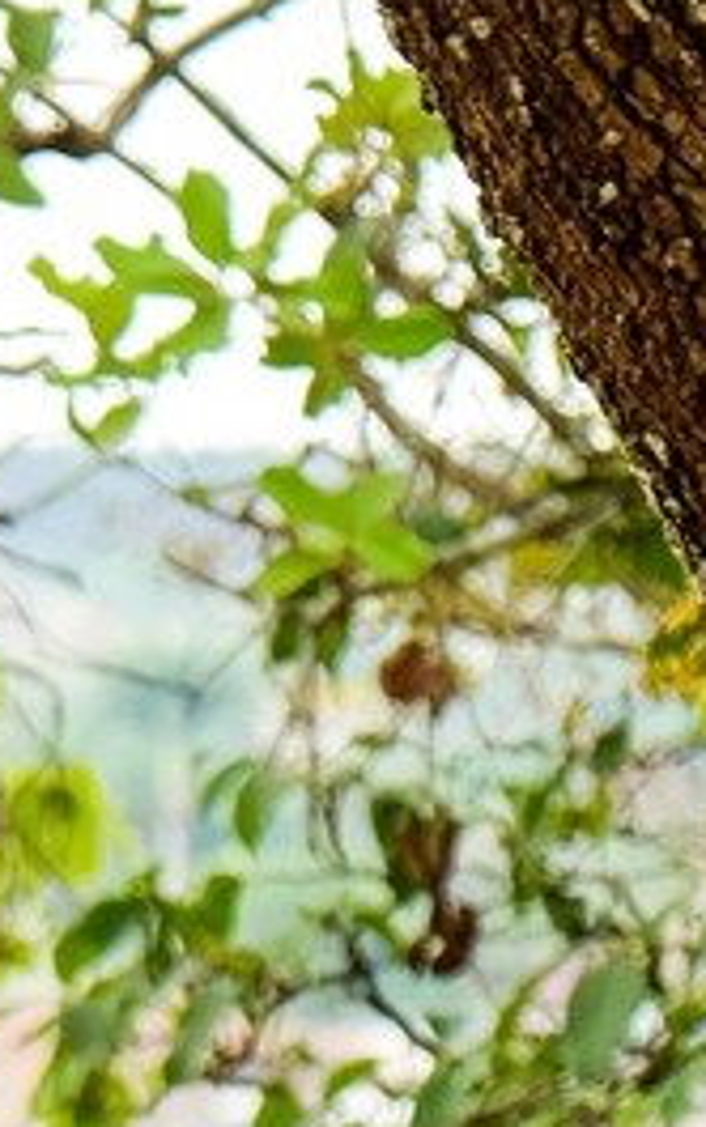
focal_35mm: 383
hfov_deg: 3.4
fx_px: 11772
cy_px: 1076
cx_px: -1255
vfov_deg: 5.5
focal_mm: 55
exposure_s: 1/180
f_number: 4
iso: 320
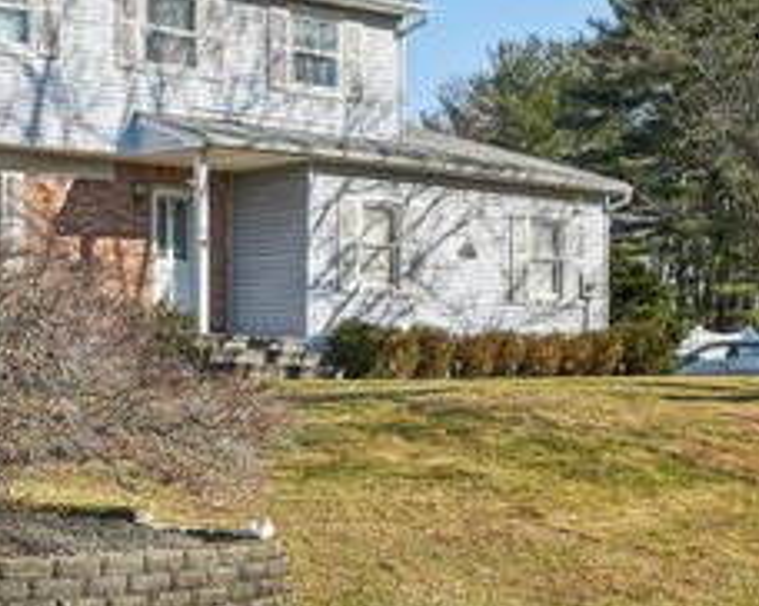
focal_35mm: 72
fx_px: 1616
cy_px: 178
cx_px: 53
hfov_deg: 25.5
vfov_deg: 21.1
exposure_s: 1/250
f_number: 8
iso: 100
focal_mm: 35
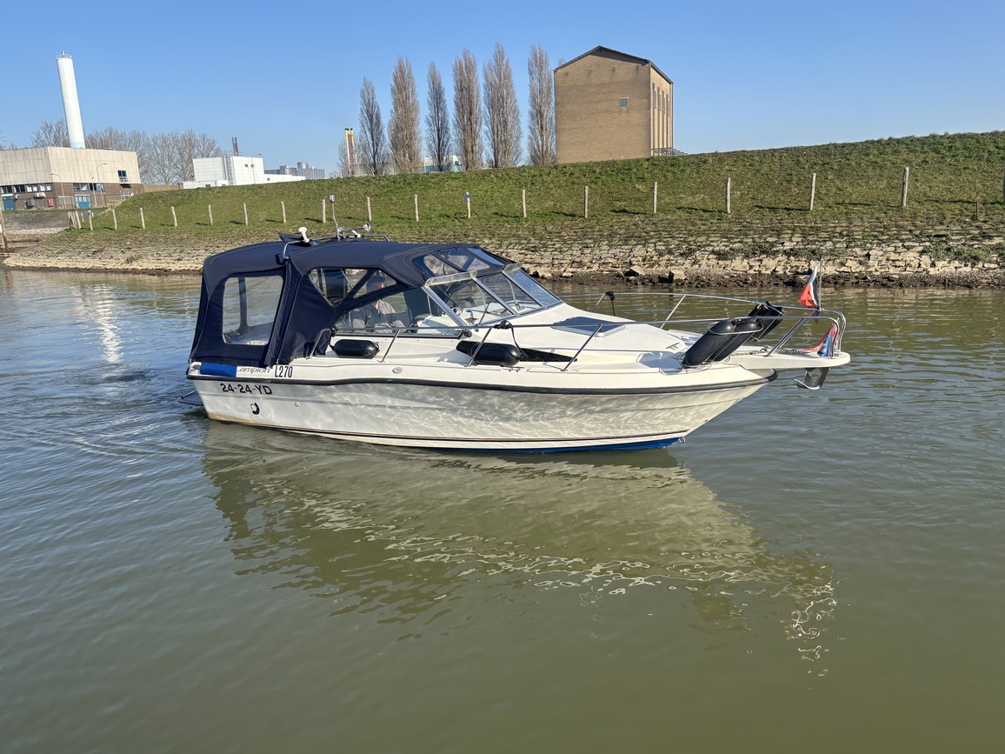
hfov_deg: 65.3
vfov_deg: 51.4
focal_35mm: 27
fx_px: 784
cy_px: 375
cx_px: 516
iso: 50
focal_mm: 5.96
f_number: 1.6
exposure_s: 1/2778
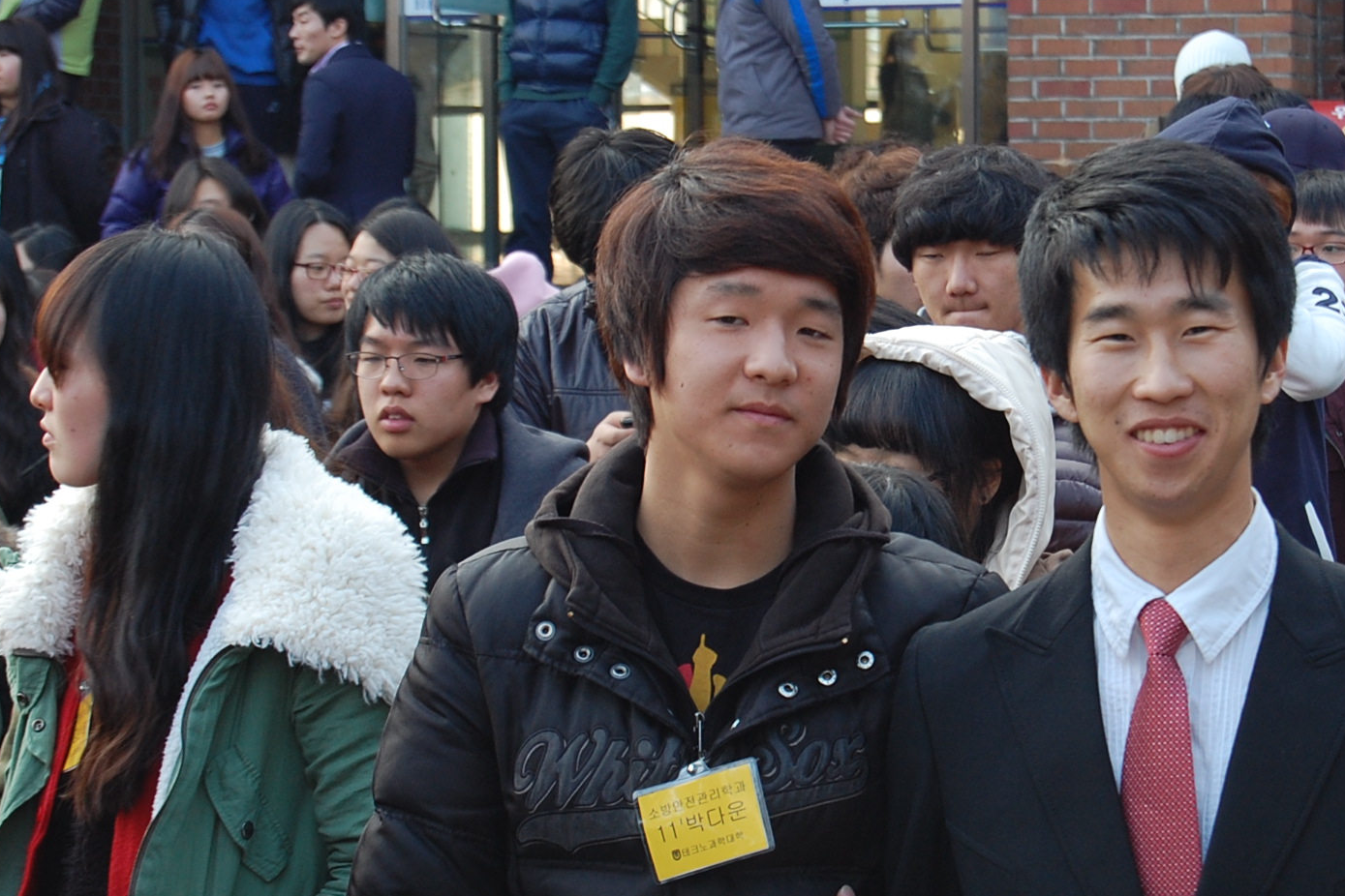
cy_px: 388
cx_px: 931
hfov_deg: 15.3
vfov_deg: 10.2
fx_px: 4999
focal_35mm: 134
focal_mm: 55
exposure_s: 1/125
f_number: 5.6
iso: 360
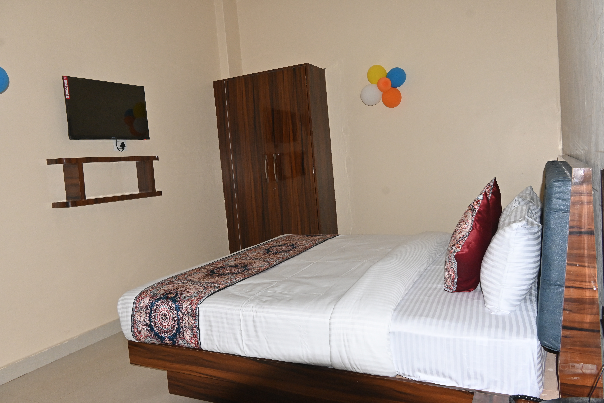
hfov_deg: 67.4
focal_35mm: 27
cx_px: 302
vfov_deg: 47.9
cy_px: 202
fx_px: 453
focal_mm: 18
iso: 1000
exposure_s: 1/125
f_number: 9
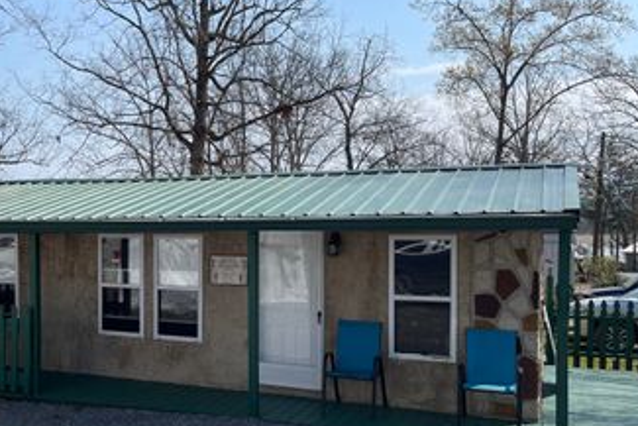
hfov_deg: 47.0
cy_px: 246
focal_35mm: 40
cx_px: 173
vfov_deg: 33.4
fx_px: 709
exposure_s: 1/3663
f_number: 1.6
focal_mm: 5.1
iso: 32
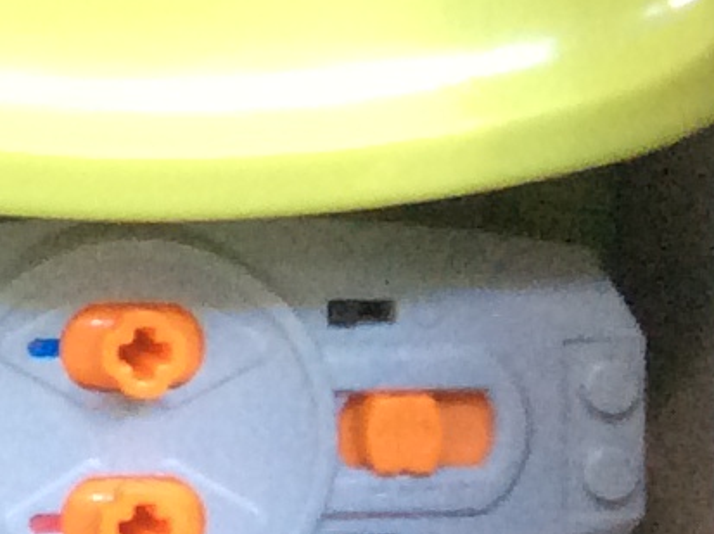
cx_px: -1231
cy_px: -546
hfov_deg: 8.4
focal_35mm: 207
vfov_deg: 6.9
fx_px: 4266
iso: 125
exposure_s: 1/24
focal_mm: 3.3
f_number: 2.4
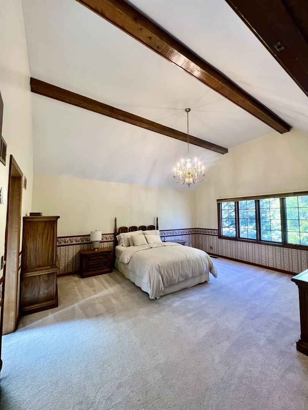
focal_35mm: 13
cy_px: 205
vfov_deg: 106.2
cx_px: 154
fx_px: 154
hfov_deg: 89.9
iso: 125
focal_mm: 1.57
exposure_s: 1/60
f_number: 1.8
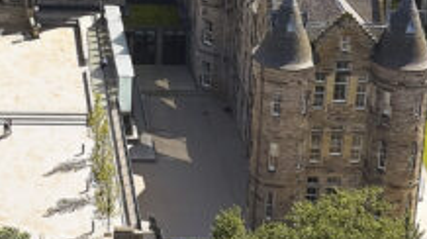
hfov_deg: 17.0
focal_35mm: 123
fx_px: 1391
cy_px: -79
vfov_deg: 9.6
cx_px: -18
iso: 100
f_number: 5
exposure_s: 1/30
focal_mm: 12.29
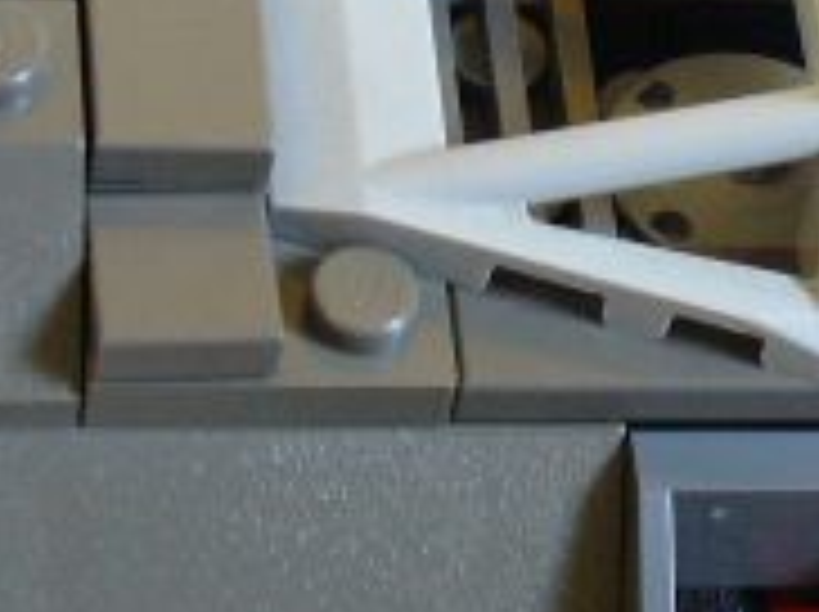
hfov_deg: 10.3
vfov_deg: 7.8
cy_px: 14
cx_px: 968
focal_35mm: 190
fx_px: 4489
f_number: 3.1
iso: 200
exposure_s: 1/8
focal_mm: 8.9
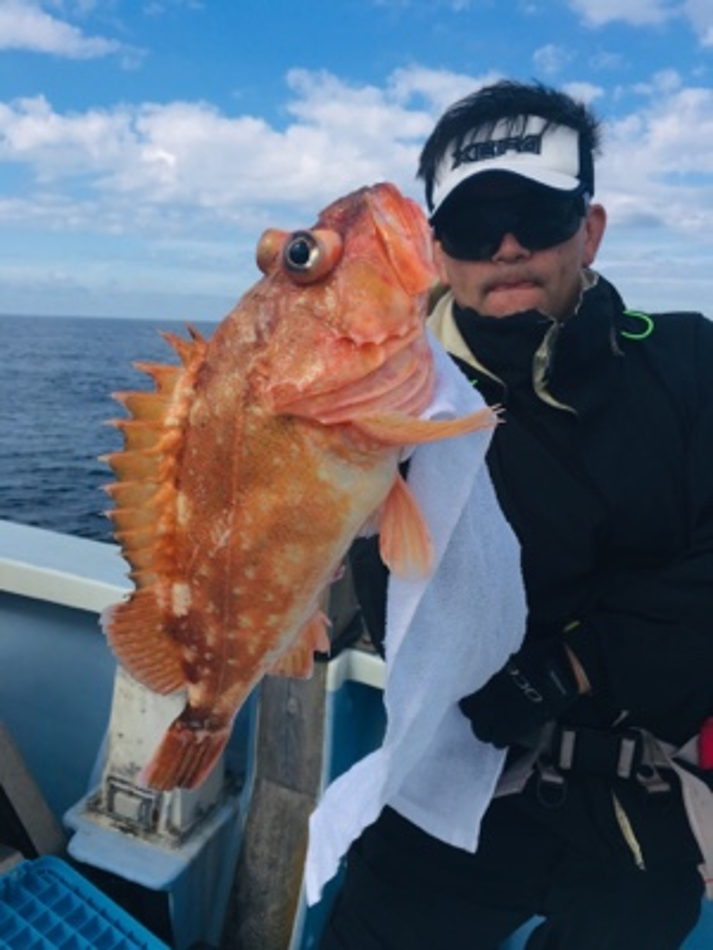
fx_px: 796
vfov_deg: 61.7
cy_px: 475
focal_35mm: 29
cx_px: 356
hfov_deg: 48.2
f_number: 2.2
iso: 25
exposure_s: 1/1304
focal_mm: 4.15
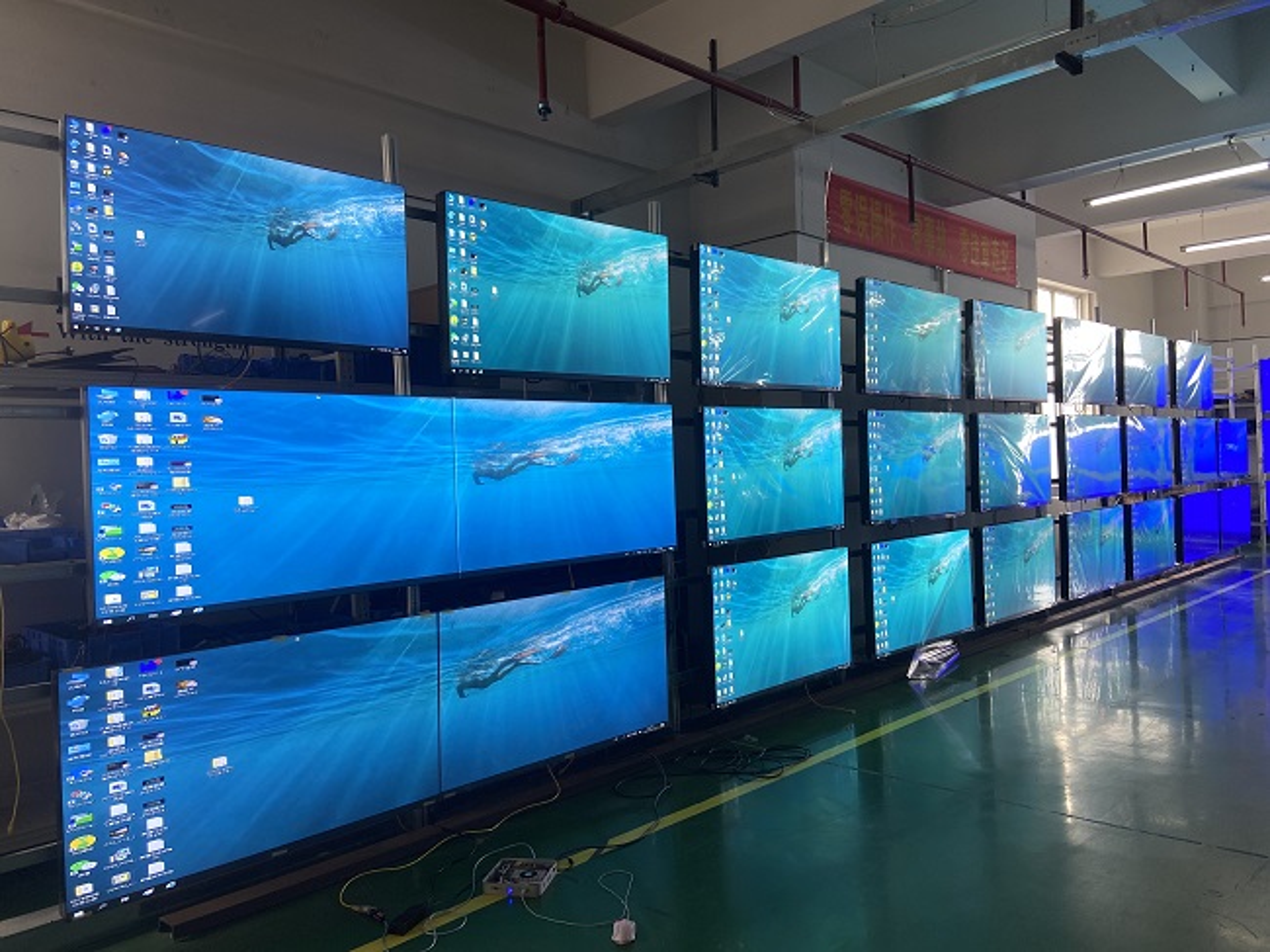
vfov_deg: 53.0
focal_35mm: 26
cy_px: 476
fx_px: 954
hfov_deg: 67.3
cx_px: 635
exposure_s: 1/100
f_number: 1.8
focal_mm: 4.25
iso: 64
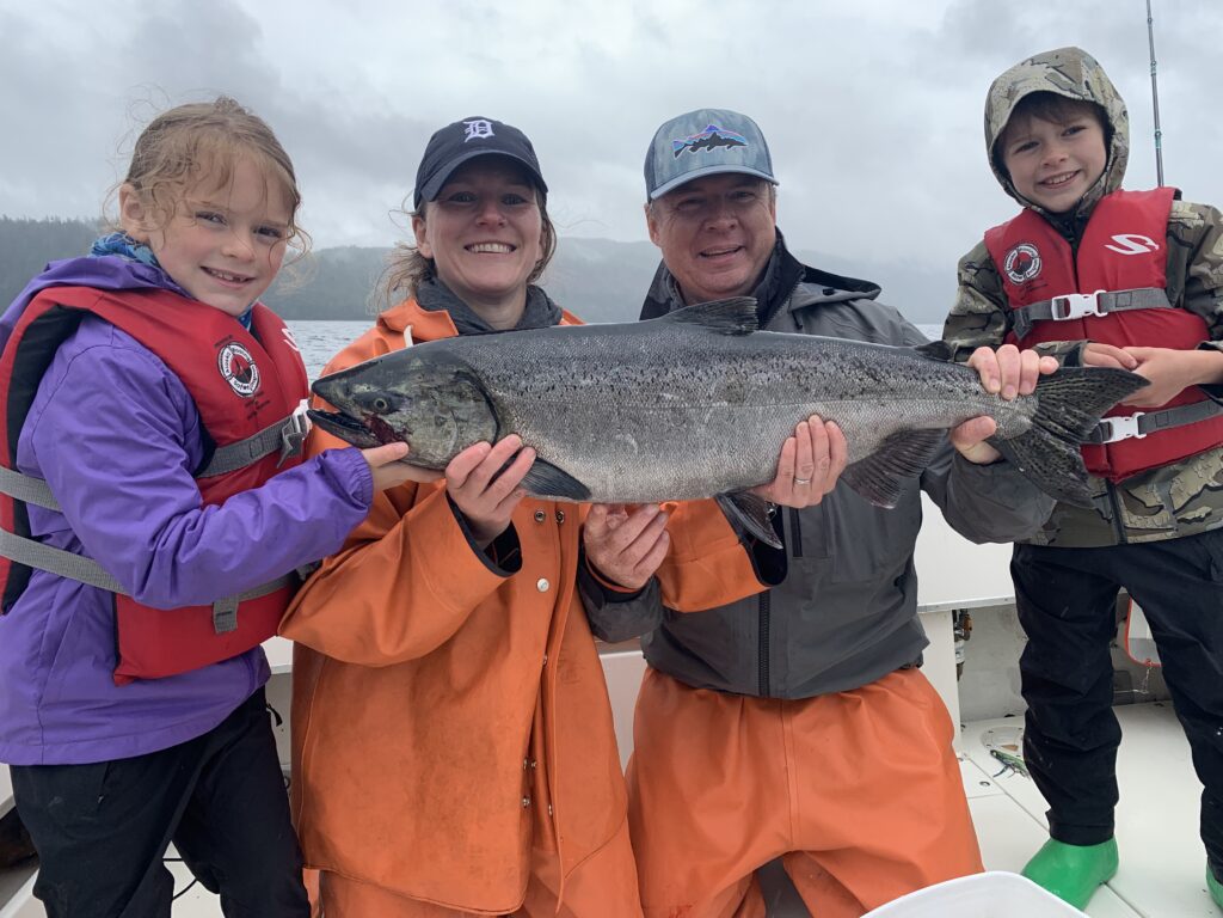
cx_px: 612
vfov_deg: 53.1
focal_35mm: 26
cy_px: 459
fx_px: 919
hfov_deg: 67.3
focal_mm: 4.25
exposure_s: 1/391
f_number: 1.8
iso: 25
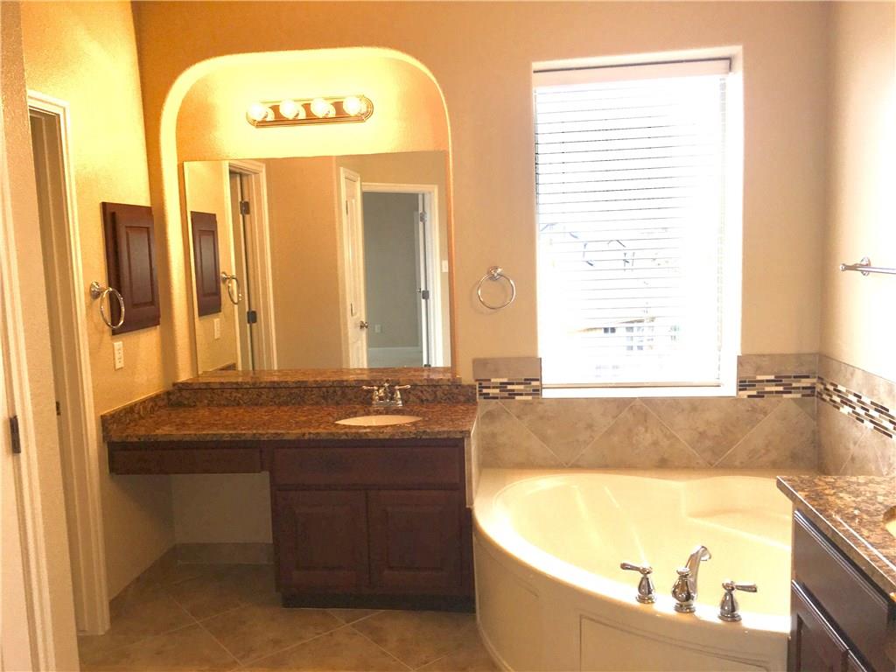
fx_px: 751
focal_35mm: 29
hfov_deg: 61.7
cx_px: 448
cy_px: 336
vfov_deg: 48.2
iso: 25
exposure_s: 1/61
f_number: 2.2
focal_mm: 4.15
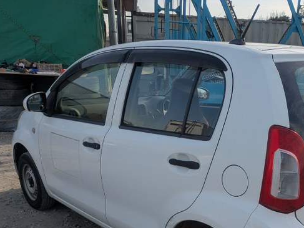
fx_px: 360
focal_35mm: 41
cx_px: 222
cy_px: 176
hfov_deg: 44.5
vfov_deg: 34.3
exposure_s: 1/2028
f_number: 1.89
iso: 44
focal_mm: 5.43
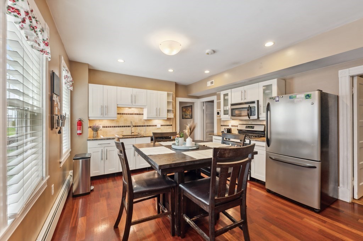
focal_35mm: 14
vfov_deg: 81.1
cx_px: 182
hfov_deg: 104.3
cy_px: 120
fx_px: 141
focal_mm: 14
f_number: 8
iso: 100
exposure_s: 1/2.5
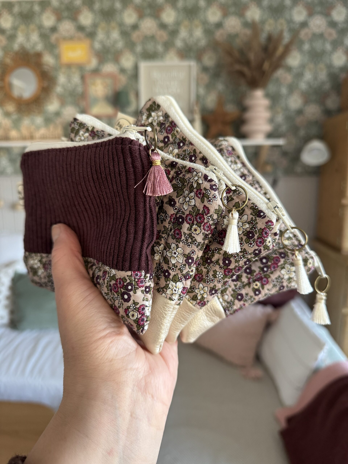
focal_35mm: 24
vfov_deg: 71.6
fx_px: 322
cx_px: 174
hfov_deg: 56.8
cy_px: 232
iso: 250
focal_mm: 6.76
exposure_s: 1/60
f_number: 1.78
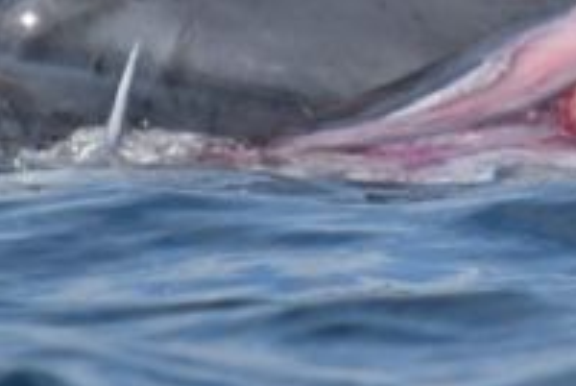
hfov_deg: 0.9
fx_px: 38360
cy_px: -65
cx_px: 824
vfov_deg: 0.6
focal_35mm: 2394
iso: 1000
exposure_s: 1/8000
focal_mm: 600
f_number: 6.3
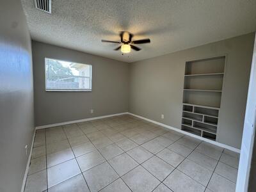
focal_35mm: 14
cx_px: 128
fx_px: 104
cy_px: 96
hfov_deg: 102.1
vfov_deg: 85.7
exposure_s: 1/60
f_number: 2.2
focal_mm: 2.22
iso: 200
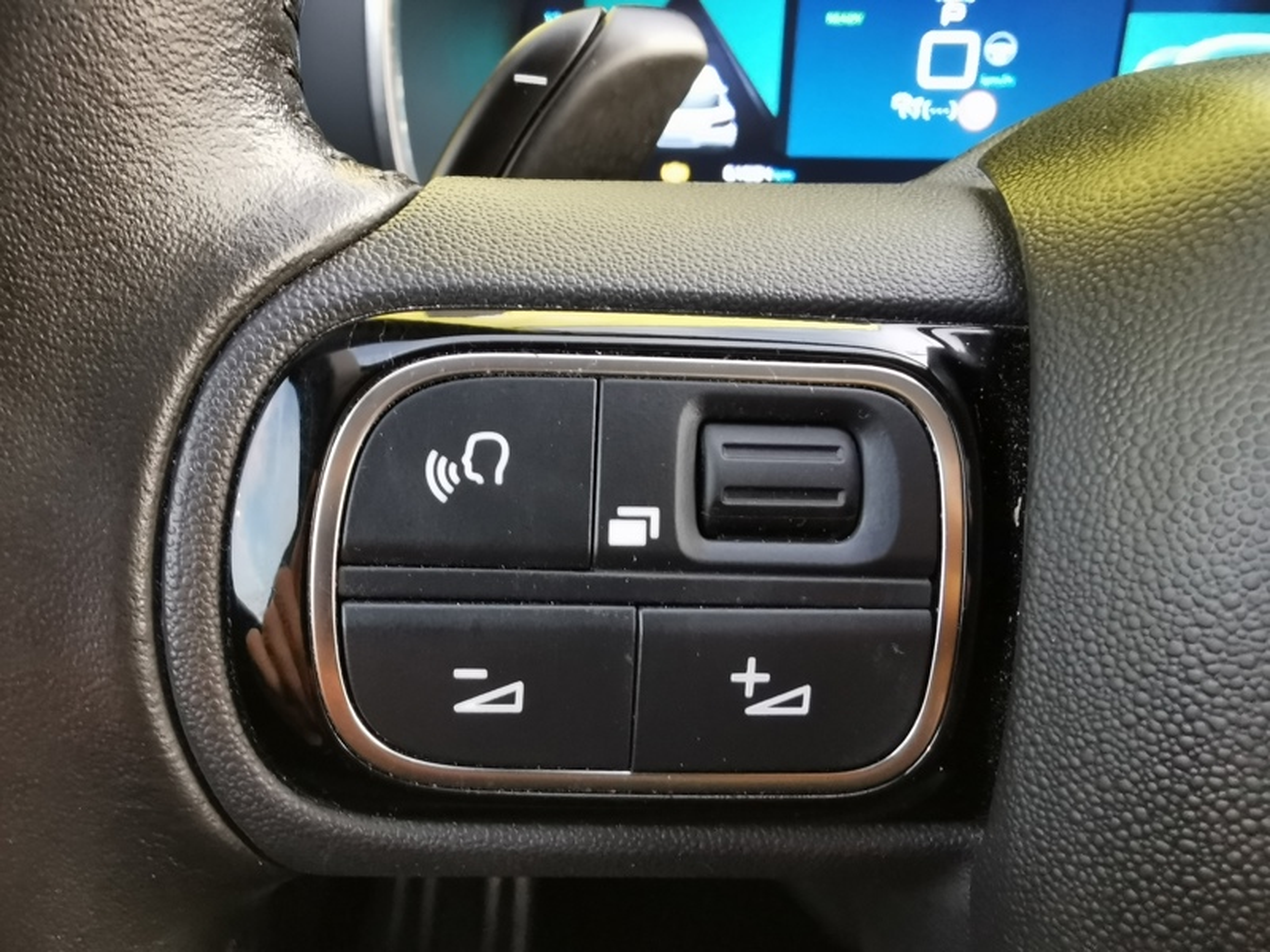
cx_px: 635
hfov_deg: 67.3
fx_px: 954
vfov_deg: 53.1
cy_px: 476
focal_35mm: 26
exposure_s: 1/25
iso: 320
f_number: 2.2
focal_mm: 2.26
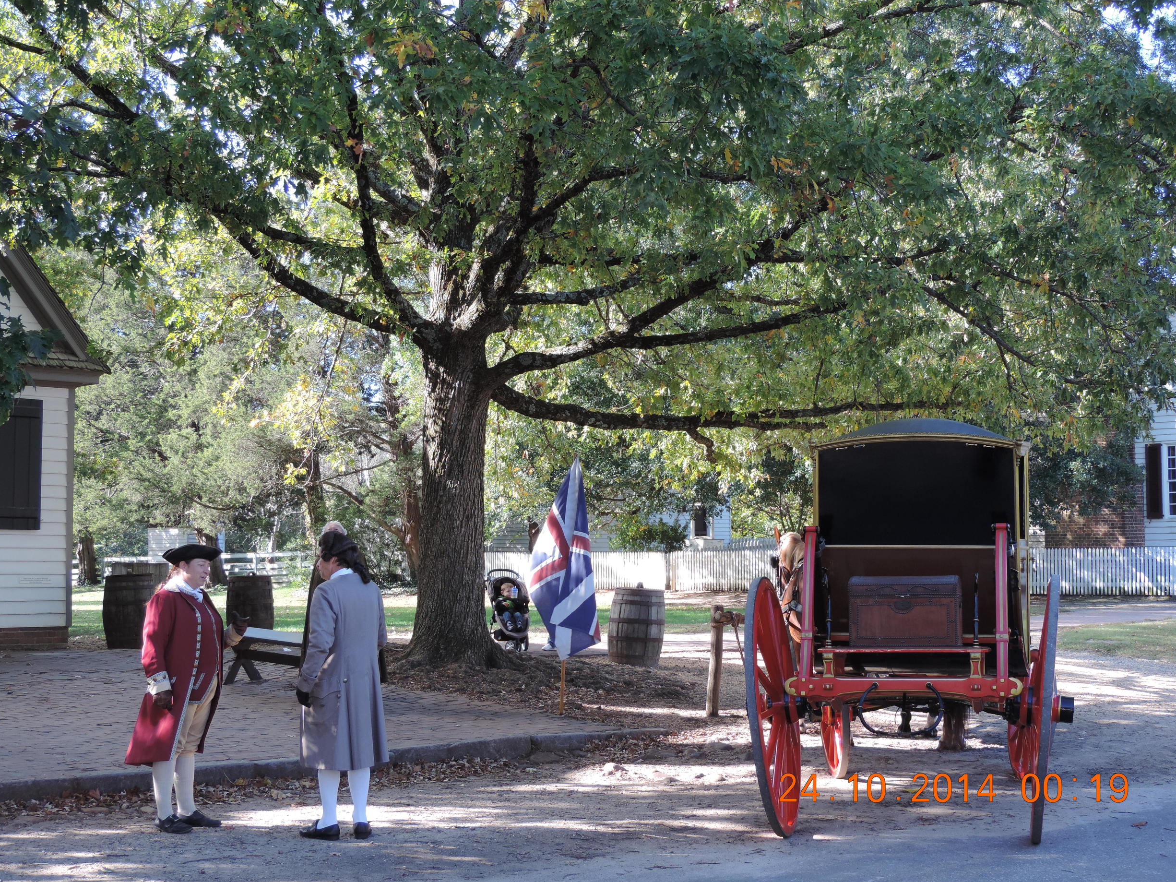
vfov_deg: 28.6
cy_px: 433
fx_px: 1733
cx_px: 581
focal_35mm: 51
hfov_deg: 37.5
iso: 80
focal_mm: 8.9
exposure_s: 1/80
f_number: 3.6
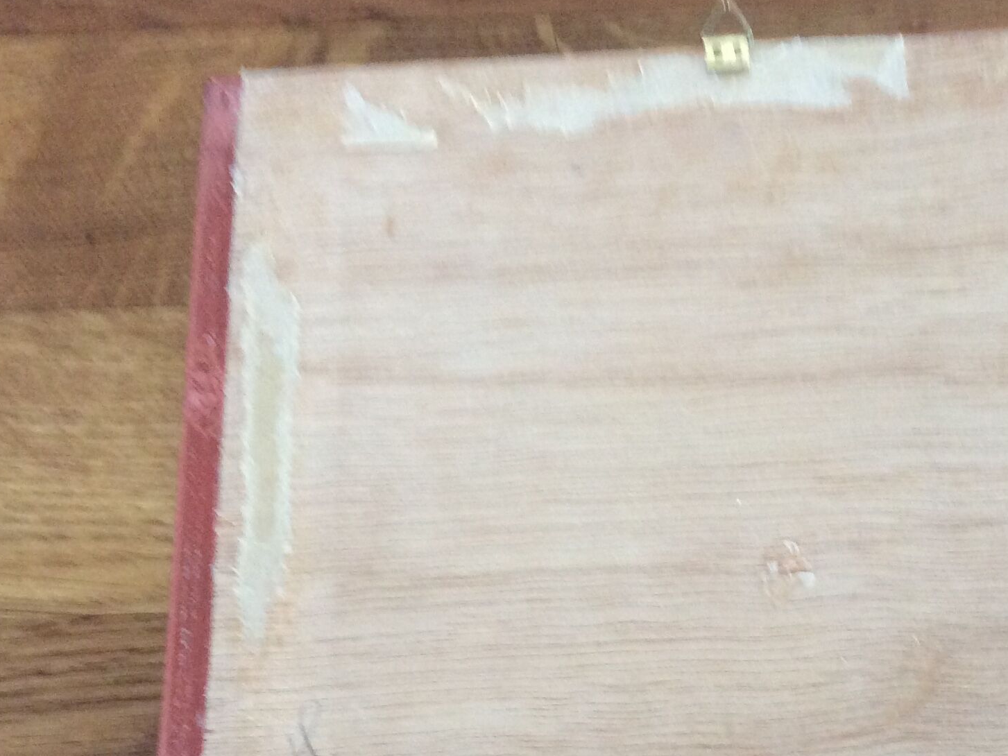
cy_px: 608
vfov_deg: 25.2
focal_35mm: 57
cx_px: 659
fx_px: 1660
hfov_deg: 33.5
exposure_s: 1/25
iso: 160
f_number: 2.4
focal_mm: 3.3
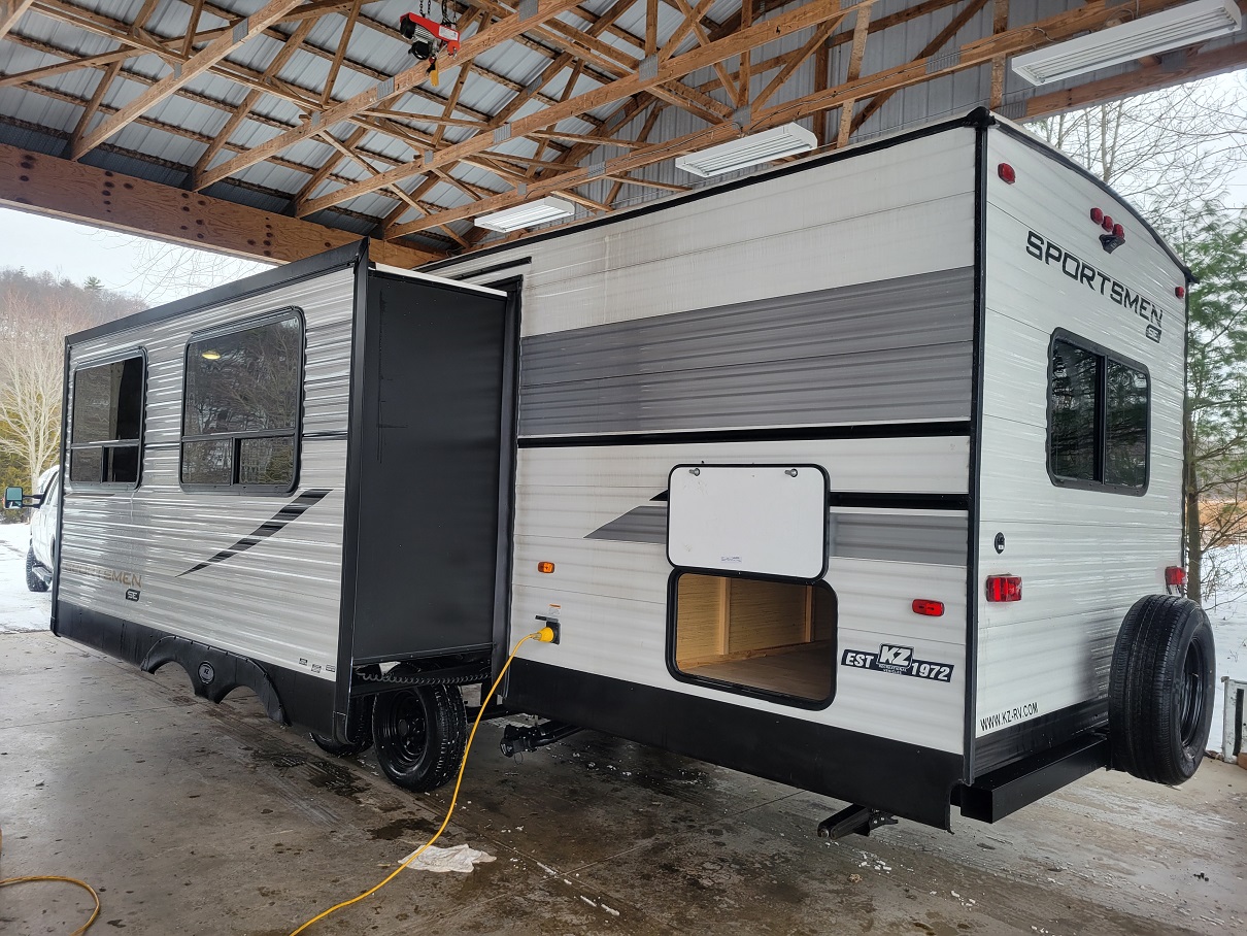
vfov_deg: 53.1
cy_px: 468
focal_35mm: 26
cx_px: 624
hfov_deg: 67.3
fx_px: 937
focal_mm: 5.4
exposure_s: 1/125
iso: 40
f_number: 1.8
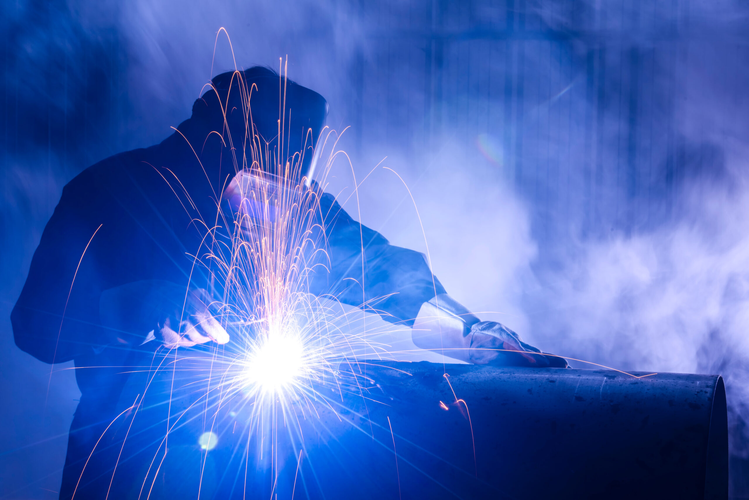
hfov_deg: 19.4
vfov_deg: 13.1
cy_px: 250
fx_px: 2185
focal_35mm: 105
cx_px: 374
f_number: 16
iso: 100
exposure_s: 1/2.5
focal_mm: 105
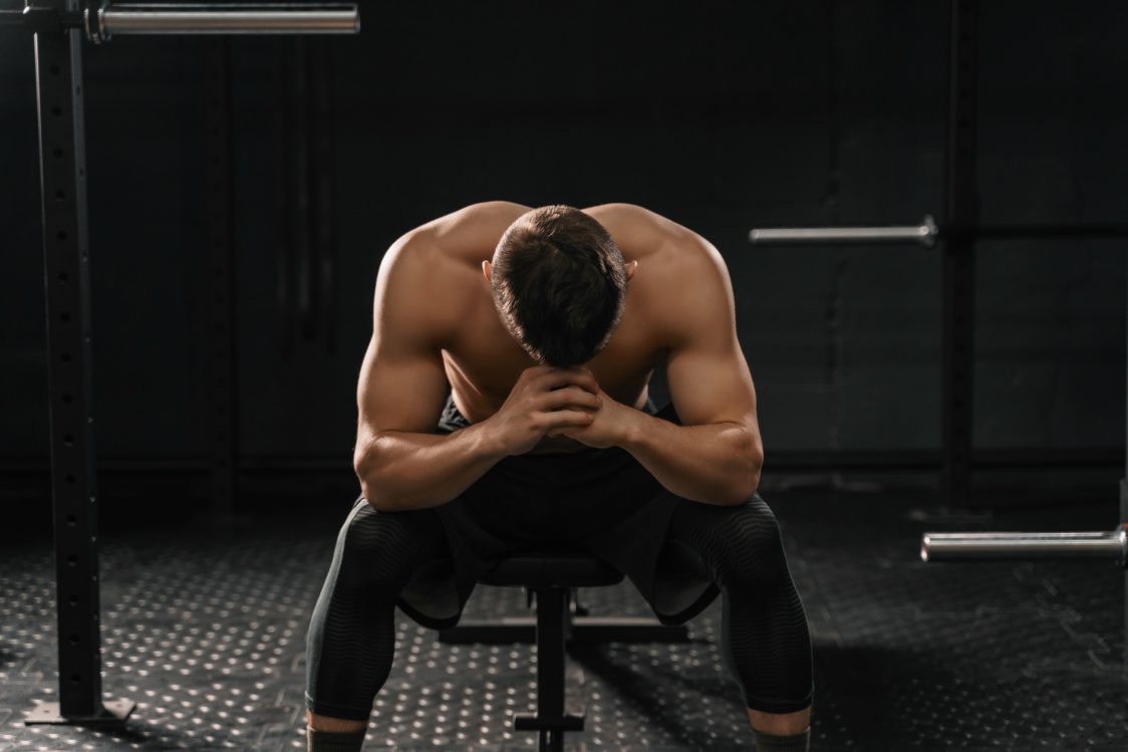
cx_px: 564
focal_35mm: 75
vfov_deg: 18.2
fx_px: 2349
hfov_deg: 27.0
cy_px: 376
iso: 500
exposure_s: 1/160
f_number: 2.8
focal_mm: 75
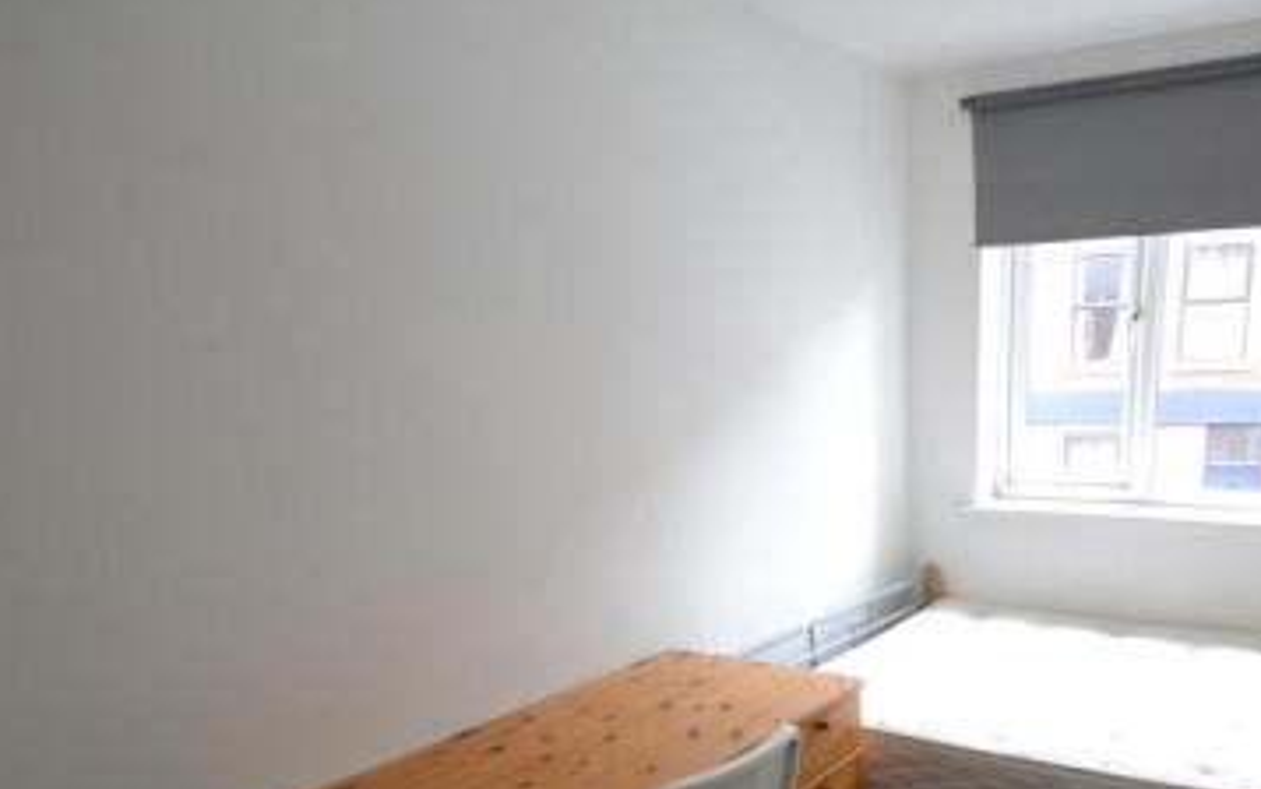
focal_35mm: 28
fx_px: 963
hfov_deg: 64.5
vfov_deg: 41.3
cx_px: 854
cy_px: 699
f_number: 4
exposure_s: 1/60
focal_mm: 10
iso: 1400
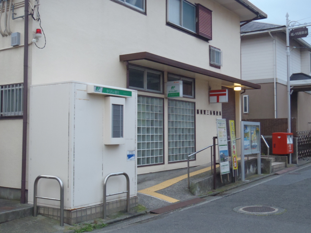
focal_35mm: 42
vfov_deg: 34.3
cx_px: 156
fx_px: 377
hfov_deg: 44.8
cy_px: 116
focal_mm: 7.57
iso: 200
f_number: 4.3
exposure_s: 1/15
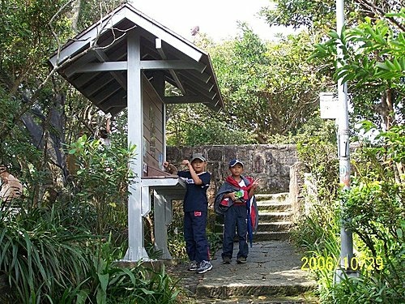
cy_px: 152
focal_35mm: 67
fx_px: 784
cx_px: 202
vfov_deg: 21.9
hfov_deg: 29.0
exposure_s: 1/160
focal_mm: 11.1
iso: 80
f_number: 3.2
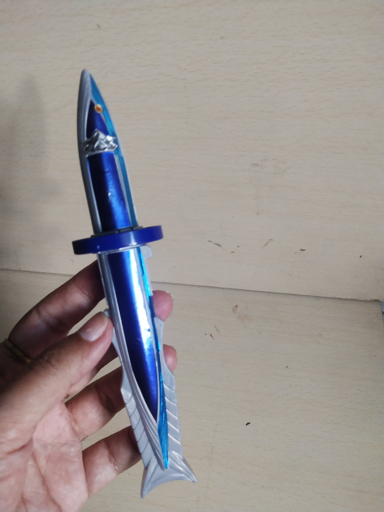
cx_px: 192
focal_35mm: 30
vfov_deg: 60.0
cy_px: 256
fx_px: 444
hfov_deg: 46.8
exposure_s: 1/50
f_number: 1.8
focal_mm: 3.95
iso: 381
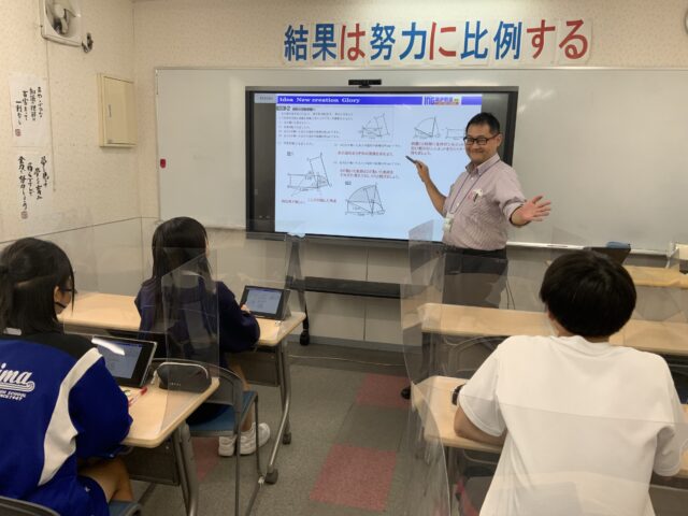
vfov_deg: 48.2
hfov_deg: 61.7
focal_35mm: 29
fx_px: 576
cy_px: 258
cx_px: 344
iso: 50
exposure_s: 1/100
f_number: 1.8
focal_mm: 3
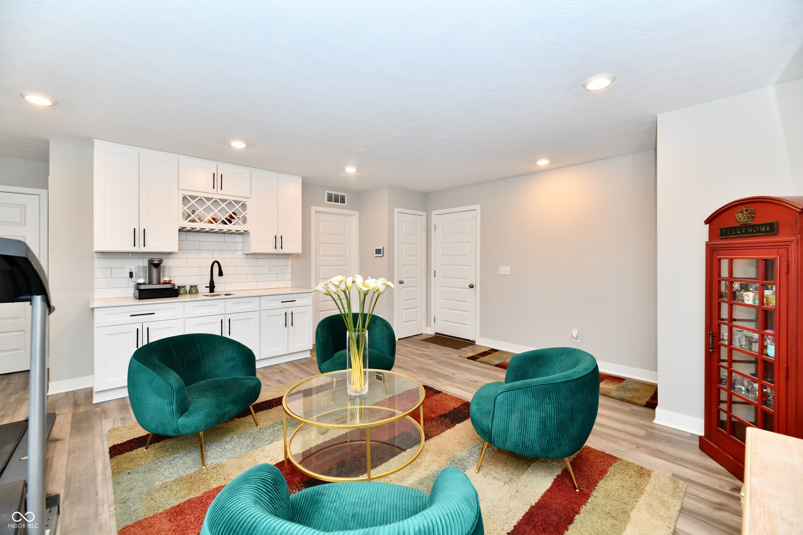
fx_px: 312
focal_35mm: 14
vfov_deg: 81.2
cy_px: 268
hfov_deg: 104.3
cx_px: 402
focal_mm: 14
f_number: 6.3
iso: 640
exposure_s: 1/60
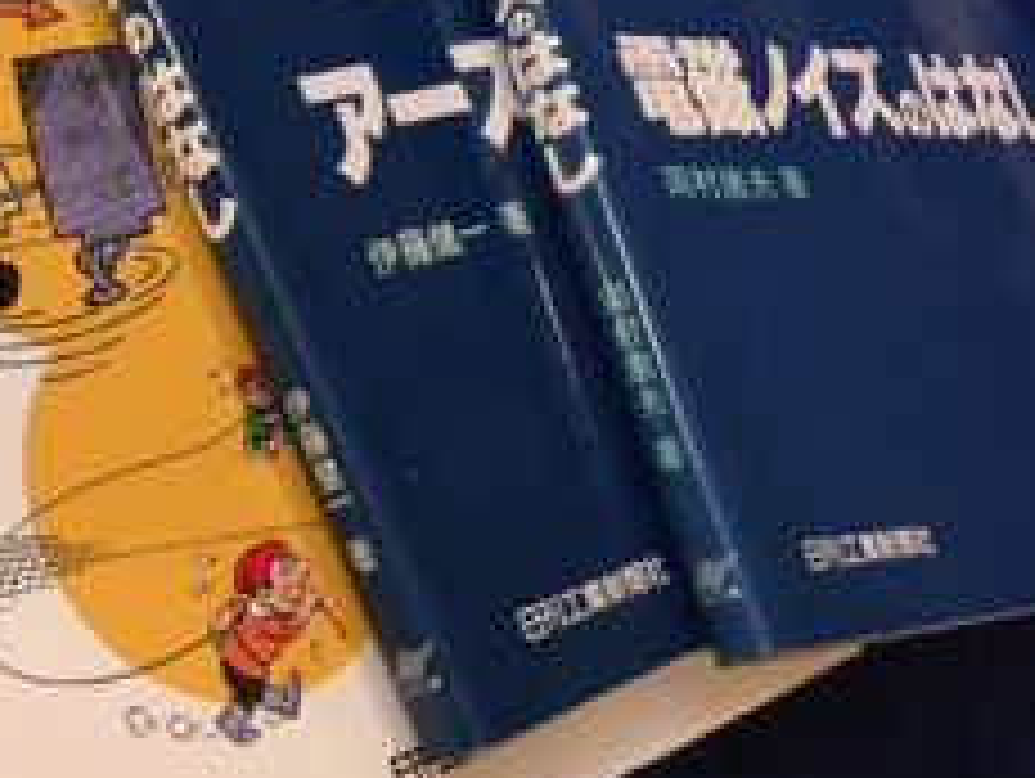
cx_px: -4
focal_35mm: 63
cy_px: 70
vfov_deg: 22.7
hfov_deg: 28.7
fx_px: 1886
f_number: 2.2
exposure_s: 1/33
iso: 40
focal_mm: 4.15
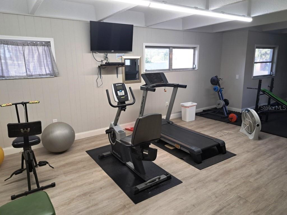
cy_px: 108
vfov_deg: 56.8
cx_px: 144
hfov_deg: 71.6
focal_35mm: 24
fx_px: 199
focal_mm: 5.23
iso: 80
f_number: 1.8
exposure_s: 1/60
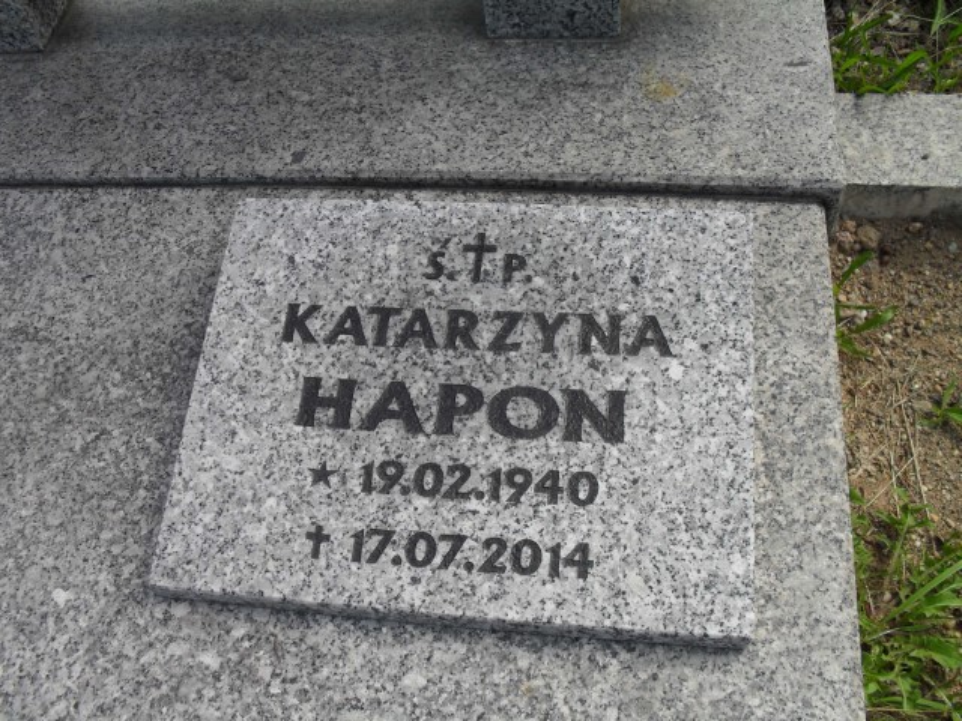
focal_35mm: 35
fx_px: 973
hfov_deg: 52.6
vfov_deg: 40.7
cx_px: 481
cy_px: 360
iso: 100
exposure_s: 1/500
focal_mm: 6.3
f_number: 3.2
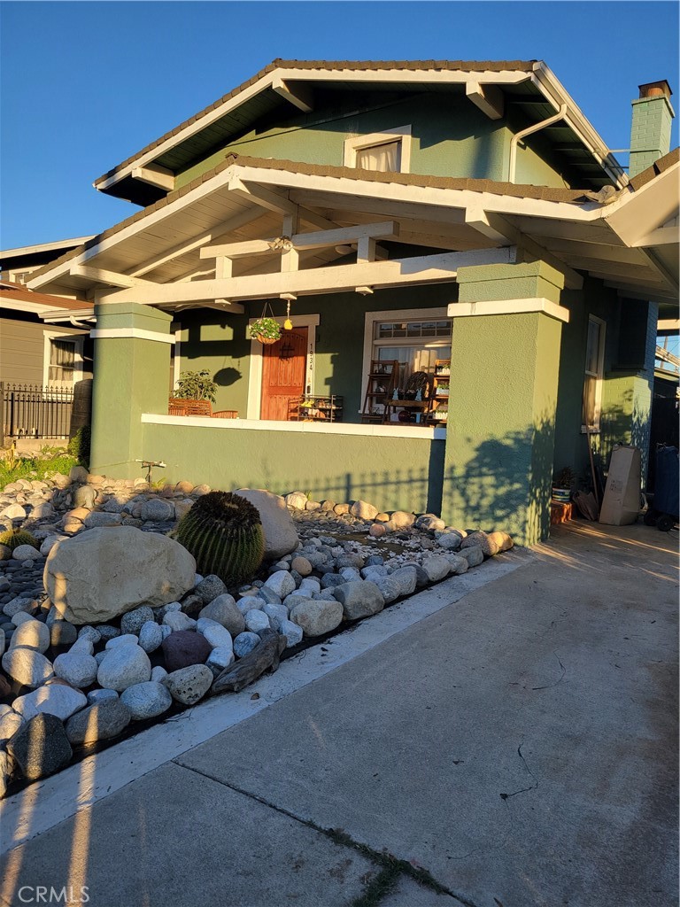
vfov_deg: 67.3
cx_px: 340
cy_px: 454
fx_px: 681
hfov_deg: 53.1
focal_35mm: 26
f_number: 1.8
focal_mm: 5.4
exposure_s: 1/981
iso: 40
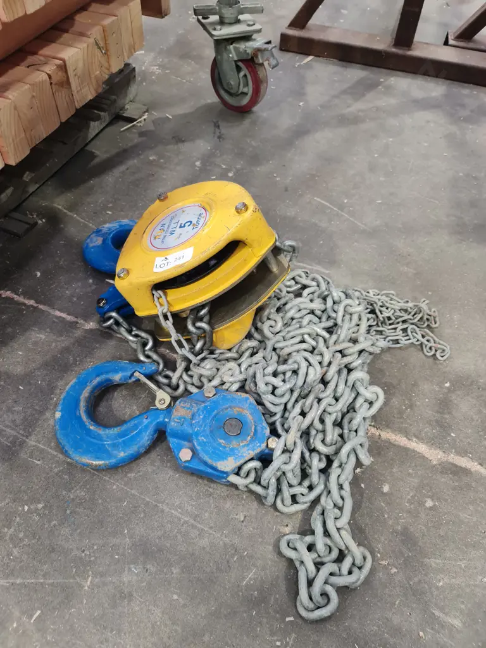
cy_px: 324
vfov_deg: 69.4
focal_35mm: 25
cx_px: 243
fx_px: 468
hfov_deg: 54.9
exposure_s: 1/50
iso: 200
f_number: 1.8
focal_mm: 7
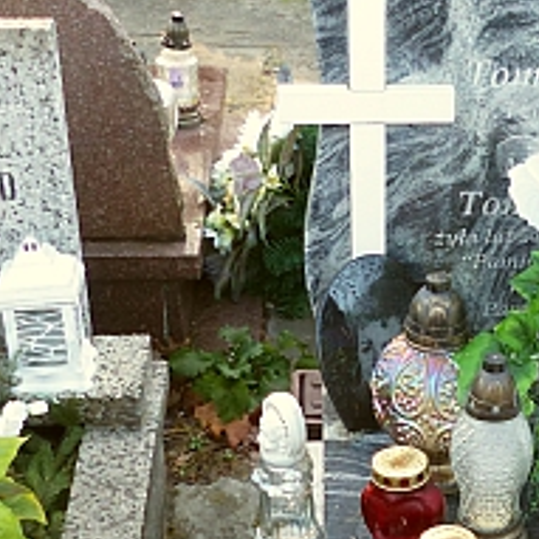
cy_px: 387
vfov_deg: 23.2
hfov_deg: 22.6
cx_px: 519
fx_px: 1304
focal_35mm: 74
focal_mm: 4.5
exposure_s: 1/80
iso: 100
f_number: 2.8
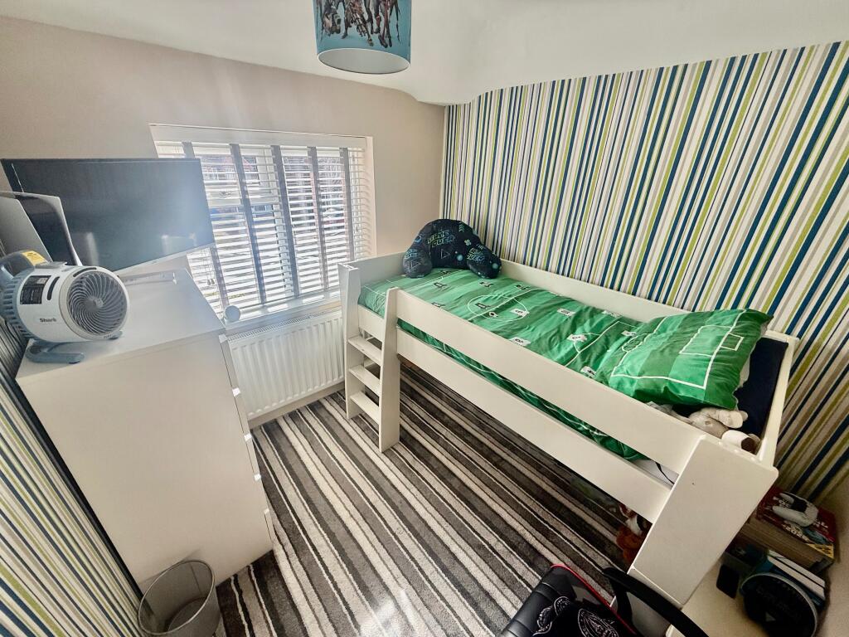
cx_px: 424
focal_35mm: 14
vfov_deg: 85.7
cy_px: 318
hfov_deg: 102.1
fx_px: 343
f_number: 2.2
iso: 64
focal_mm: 2.22
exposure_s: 1/198
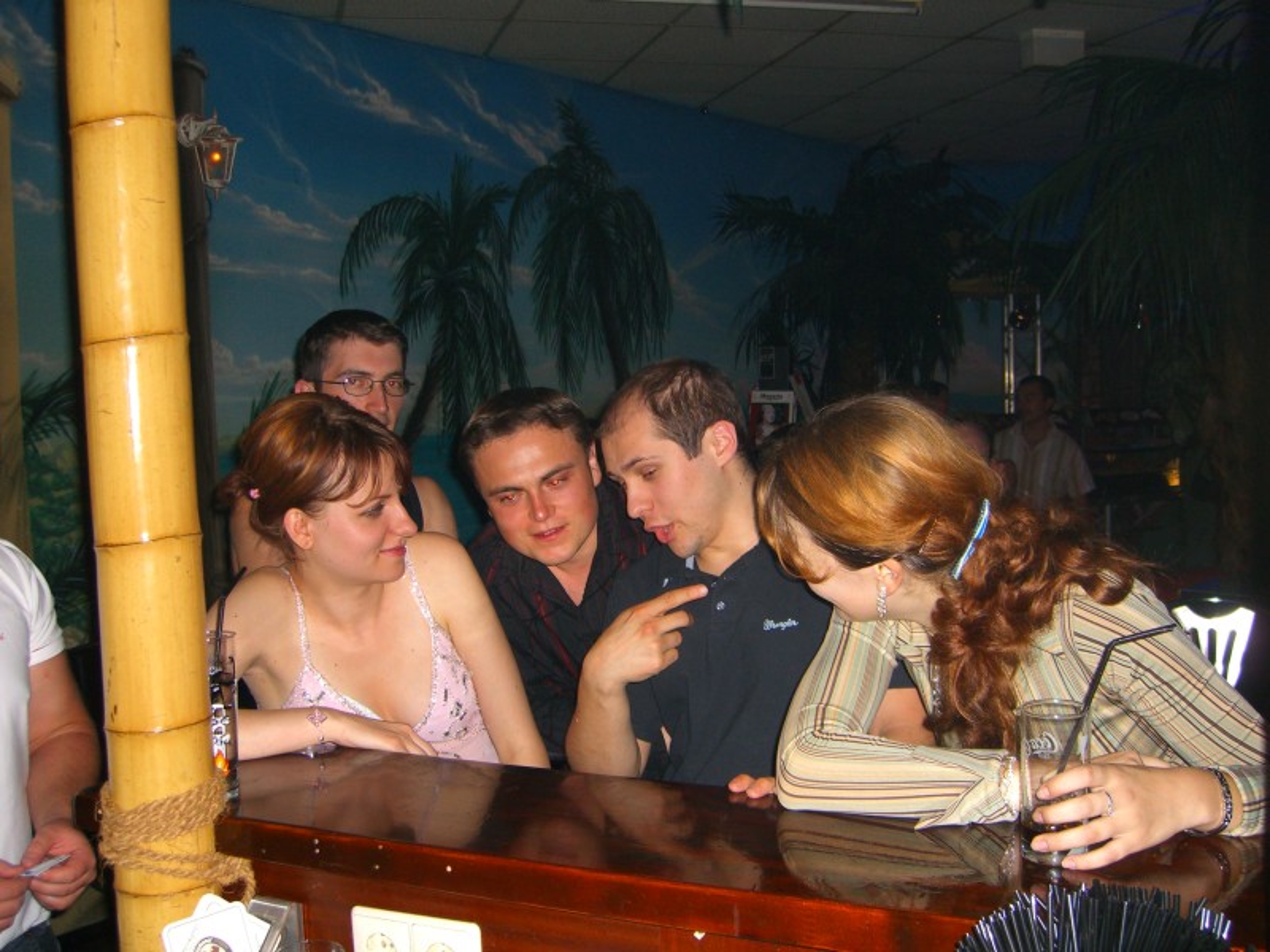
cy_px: 476
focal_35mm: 38
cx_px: 635
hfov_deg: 49.0
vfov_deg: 37.7
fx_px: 1394
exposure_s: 1/60
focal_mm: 7.9
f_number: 2.8
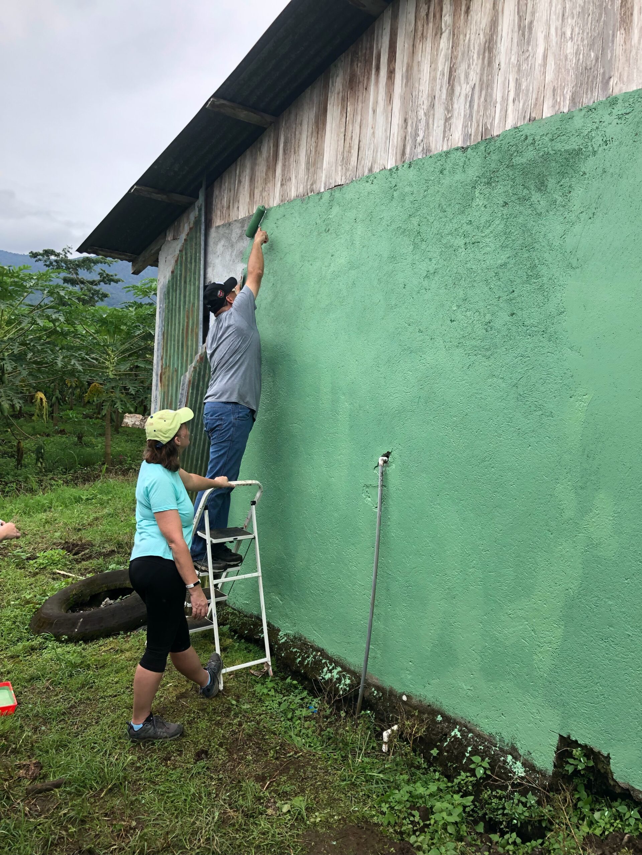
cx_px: 321
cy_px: 428
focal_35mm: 28
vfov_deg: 63.4
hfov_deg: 49.7
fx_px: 692
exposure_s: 1/615
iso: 20
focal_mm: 3.99
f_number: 1.8
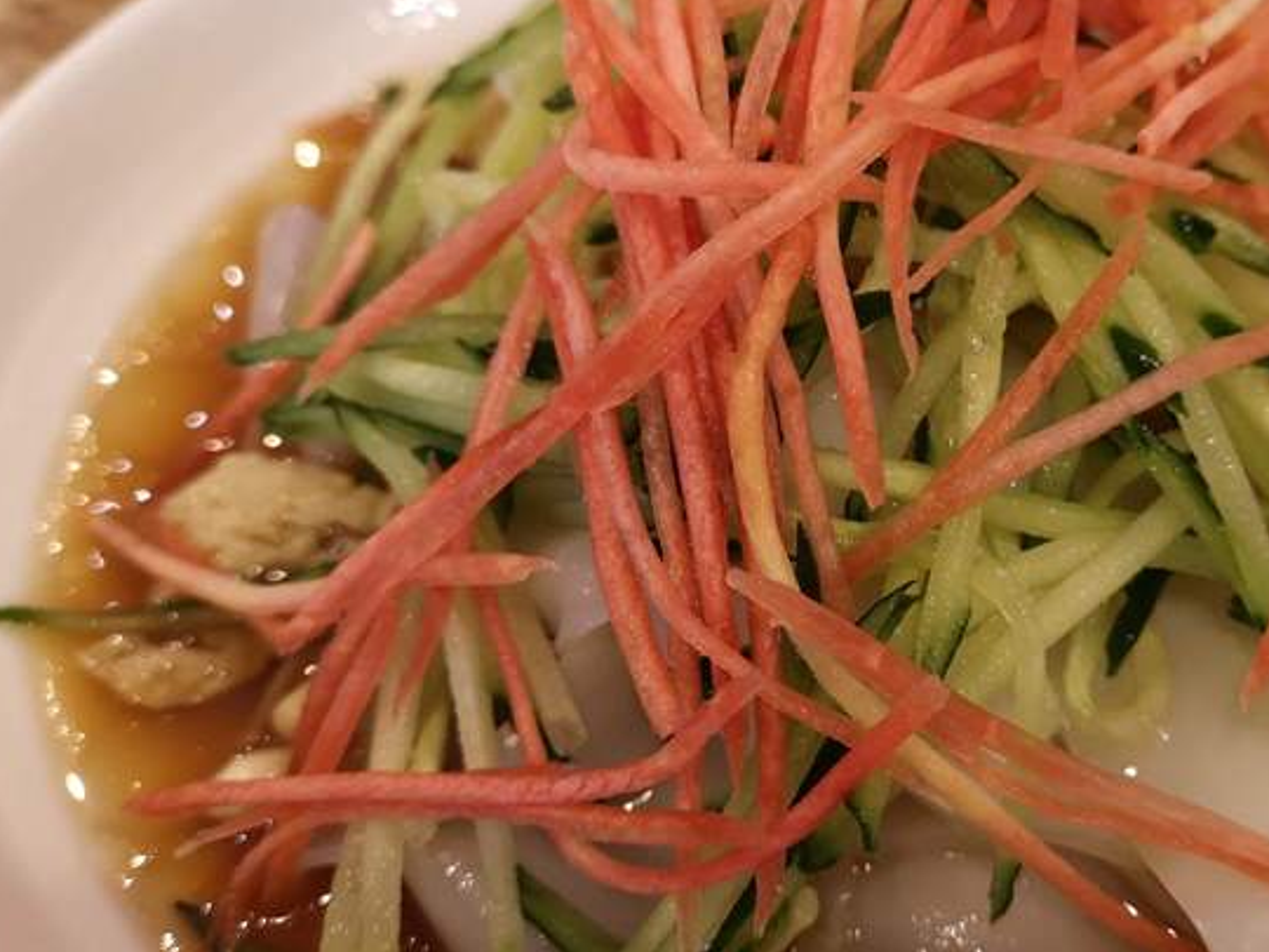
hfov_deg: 46.1
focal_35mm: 40
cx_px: 837
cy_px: 458
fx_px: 1466
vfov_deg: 36.0
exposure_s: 1/25
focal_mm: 3.95
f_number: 1.8
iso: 400
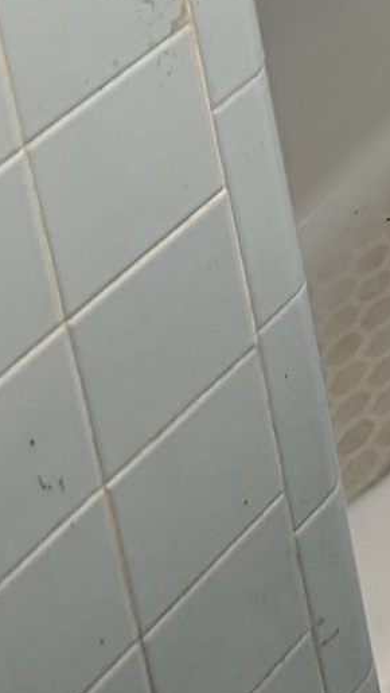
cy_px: -634
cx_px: 920
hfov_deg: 9.3
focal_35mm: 117
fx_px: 2149
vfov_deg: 15.3
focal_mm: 6.76
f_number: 1.78
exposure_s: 1/60
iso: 160
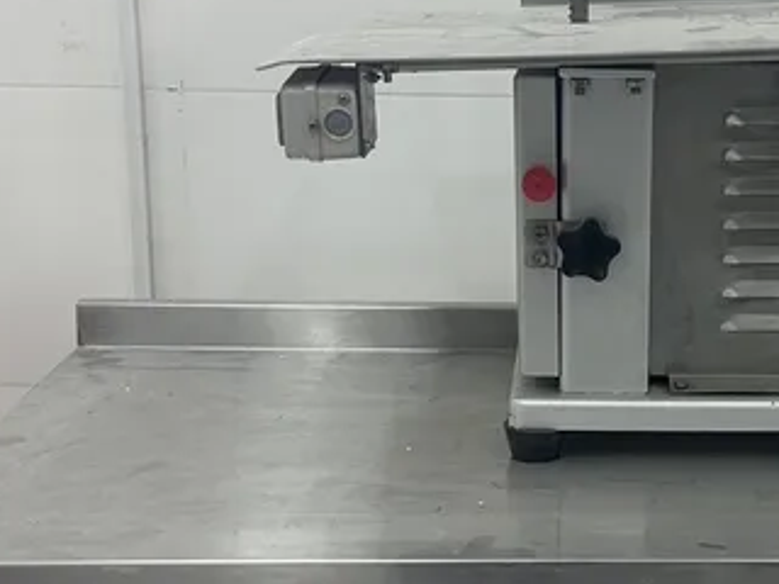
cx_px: 565
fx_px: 1080
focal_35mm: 48
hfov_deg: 38.8
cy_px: 392
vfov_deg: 30.0
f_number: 1.78
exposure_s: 1/100
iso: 100
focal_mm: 6.86
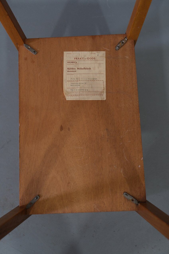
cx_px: 84
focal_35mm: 33
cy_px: 127
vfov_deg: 57.2
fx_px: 232
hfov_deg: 40.0
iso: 500
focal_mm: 22.3
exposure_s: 1/30
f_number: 3.2
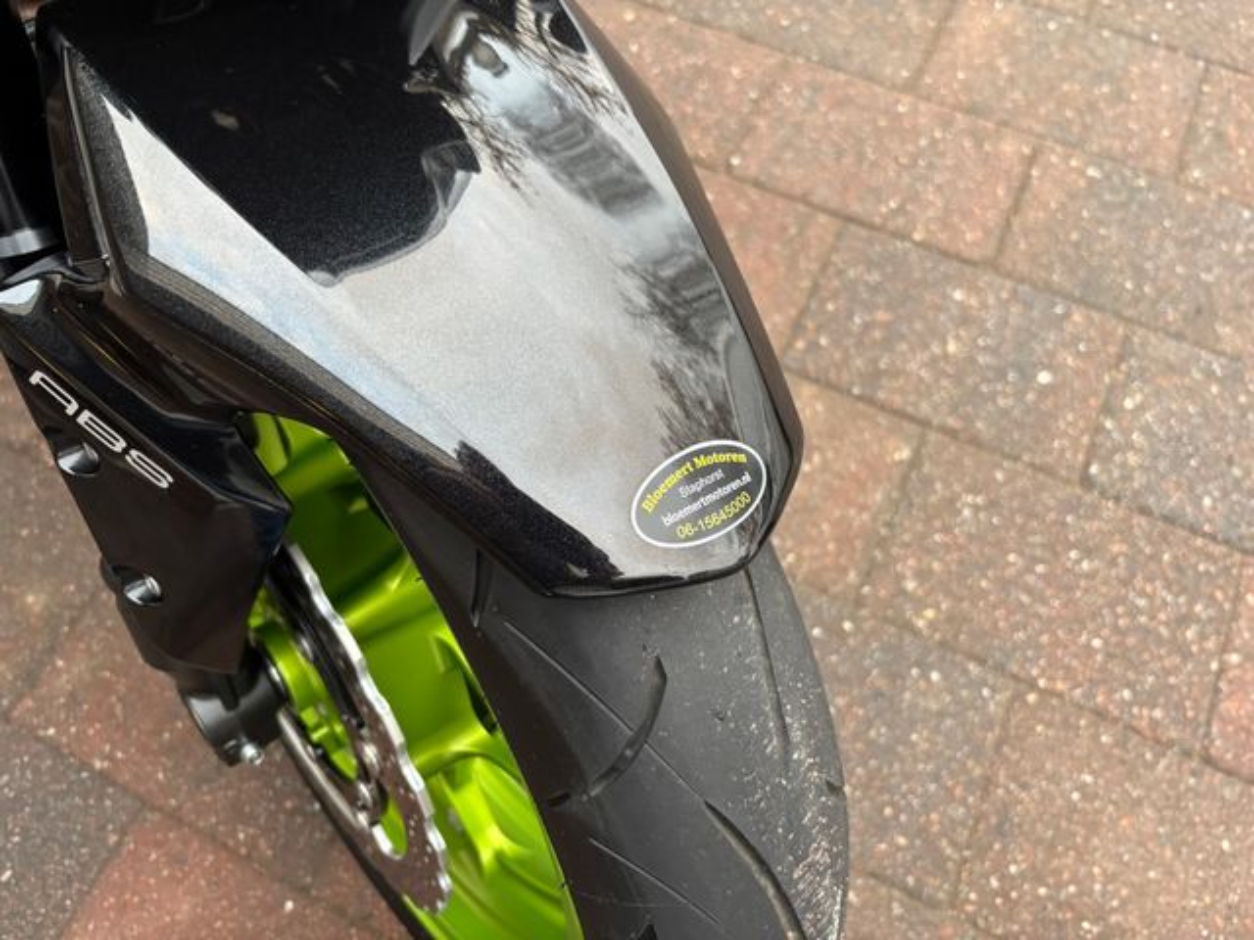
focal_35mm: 26
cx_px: 627
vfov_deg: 53.1
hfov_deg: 67.3
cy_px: 470
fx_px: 942
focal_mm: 5.96
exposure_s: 1/50
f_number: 1.6
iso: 250
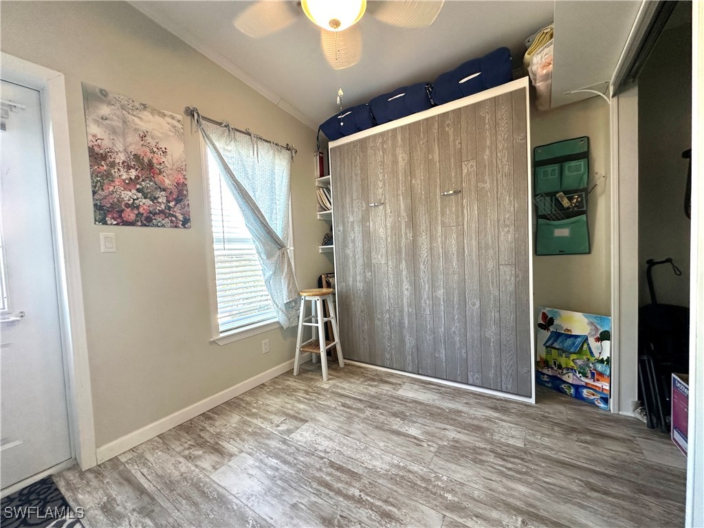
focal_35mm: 14
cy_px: 264
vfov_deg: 85.7
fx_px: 285
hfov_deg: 102.1
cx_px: 352
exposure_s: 1/120
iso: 250
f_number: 2.2
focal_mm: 2.22
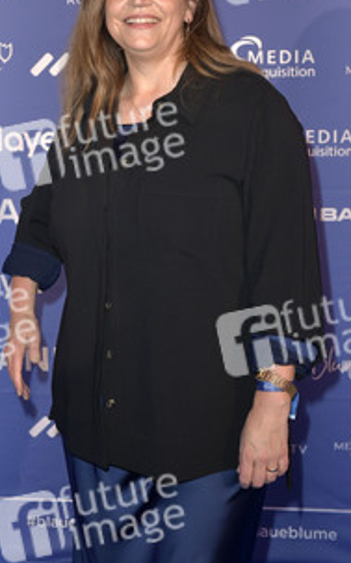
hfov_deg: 18.6
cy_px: 240
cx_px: 143
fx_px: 1073
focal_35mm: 70
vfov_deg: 29.3
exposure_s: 1/250
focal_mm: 52
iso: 1250
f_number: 5
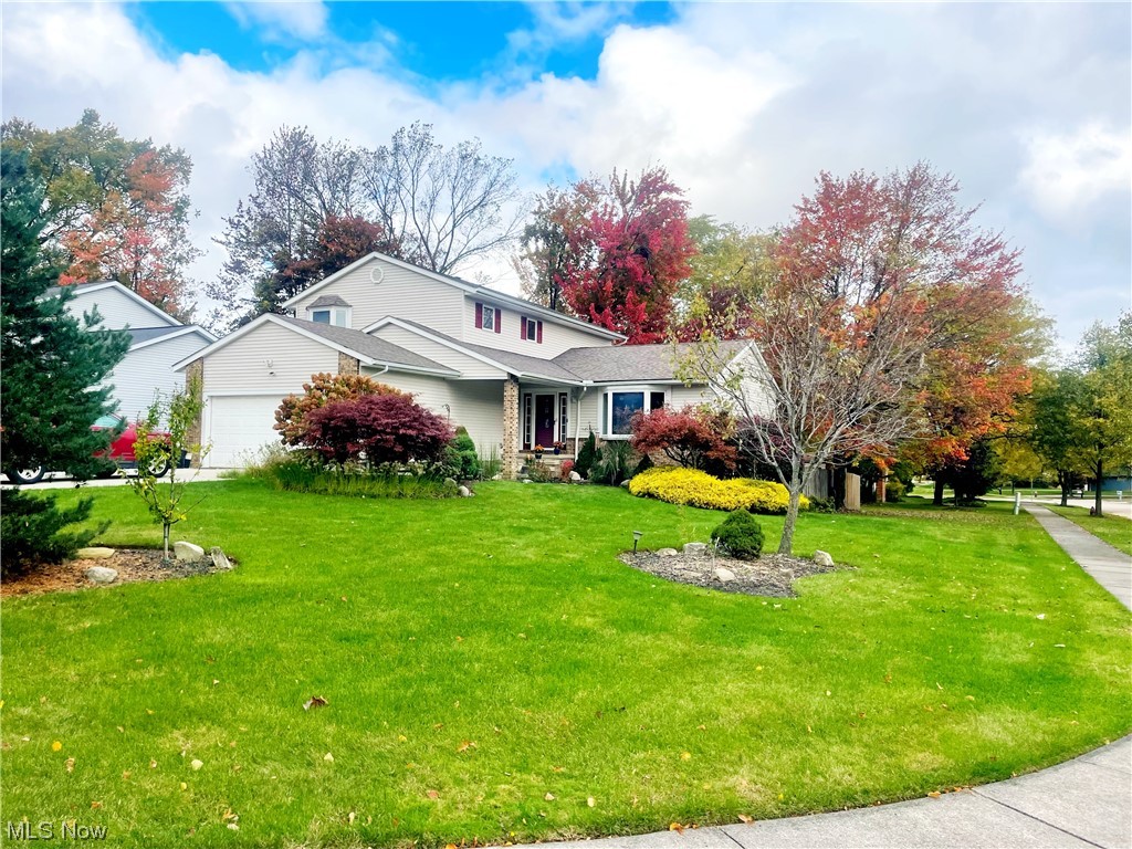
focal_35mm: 26
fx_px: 850
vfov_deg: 53.1
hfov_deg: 67.3
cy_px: 424
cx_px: 566
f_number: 1.6
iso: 32
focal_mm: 4.2
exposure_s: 1/1742
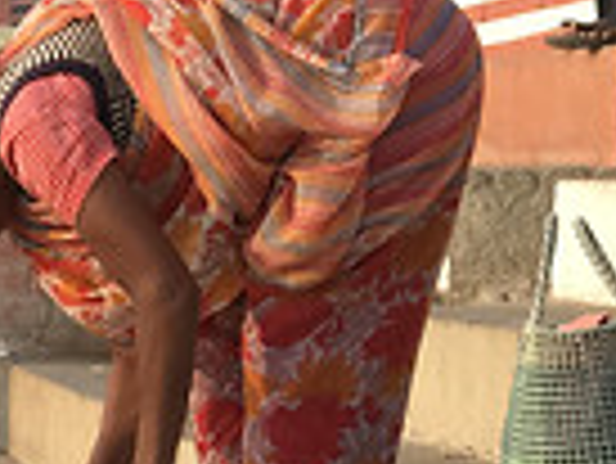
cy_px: 662
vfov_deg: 5.6
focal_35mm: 266
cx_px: -706
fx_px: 4738
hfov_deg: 7.1
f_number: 2.8
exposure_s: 1/244
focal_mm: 6.6
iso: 20
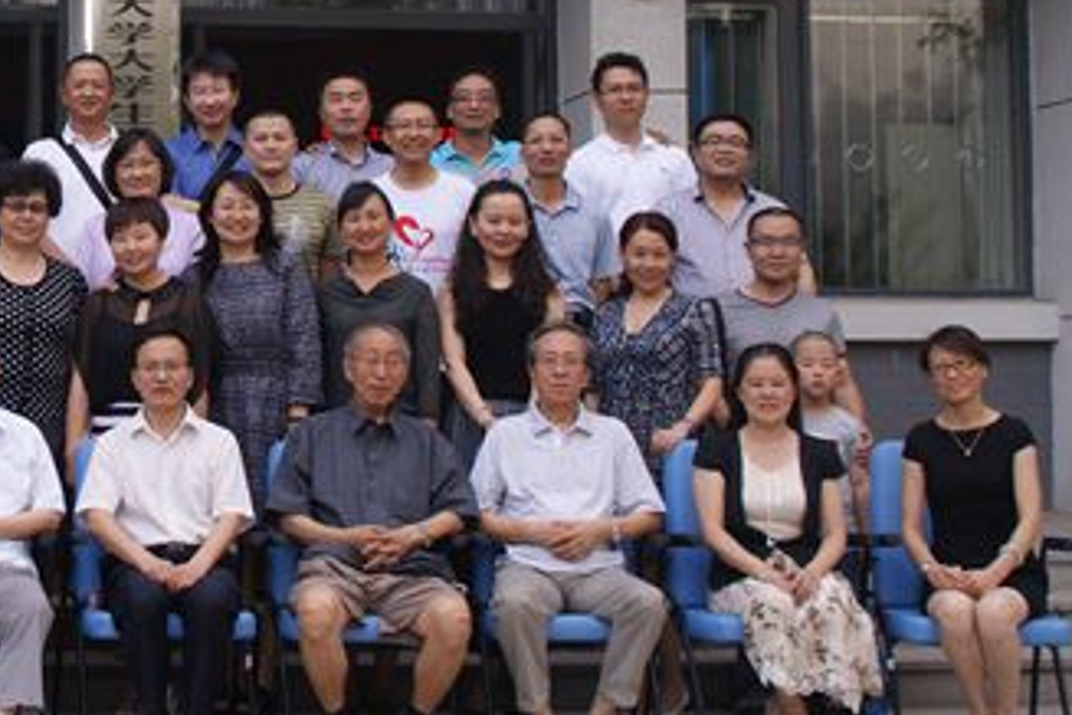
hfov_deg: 22.1
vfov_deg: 15.4
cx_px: -43
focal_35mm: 88
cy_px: 69
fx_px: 2620
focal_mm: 24
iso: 100
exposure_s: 1/80
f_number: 6.3
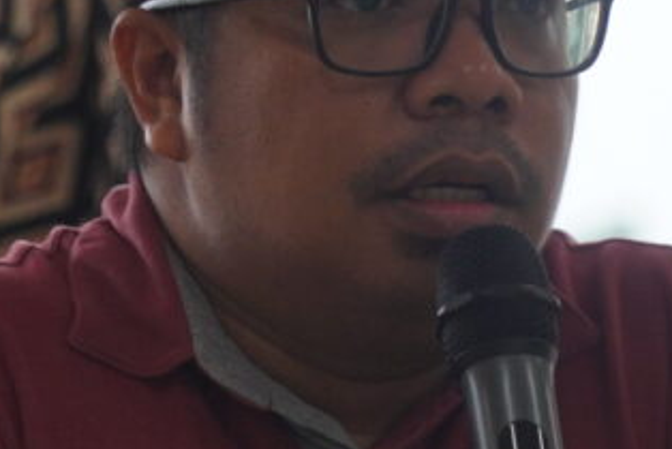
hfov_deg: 4.3
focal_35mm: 475
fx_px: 8868
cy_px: 349
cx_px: 220
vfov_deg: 2.9
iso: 640
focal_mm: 97
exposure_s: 1/160
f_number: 4
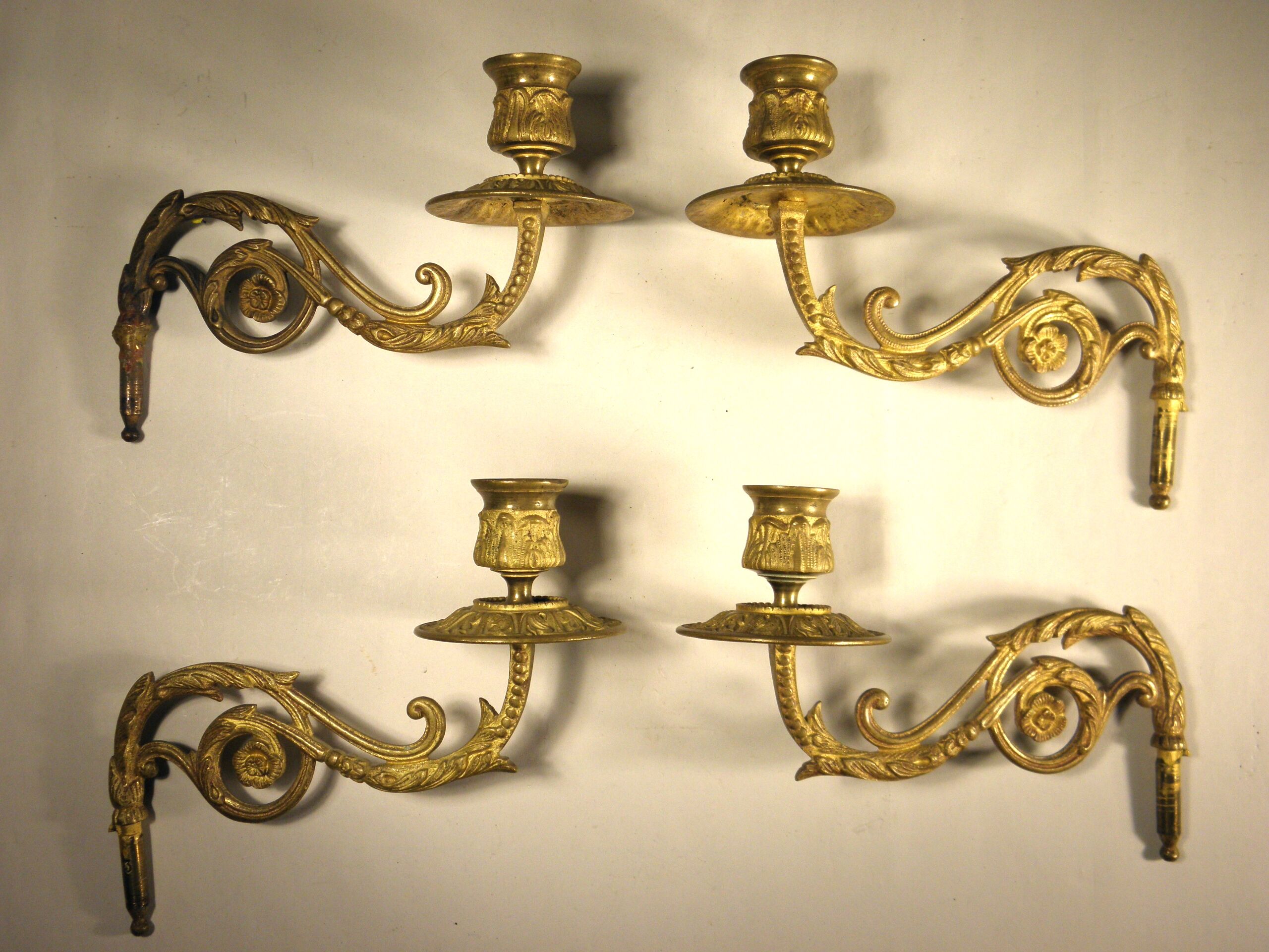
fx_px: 1393
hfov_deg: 49.0
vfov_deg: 37.7
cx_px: 634
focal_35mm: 38
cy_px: 476
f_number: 3.7
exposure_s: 1/160
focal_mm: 6.8
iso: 100
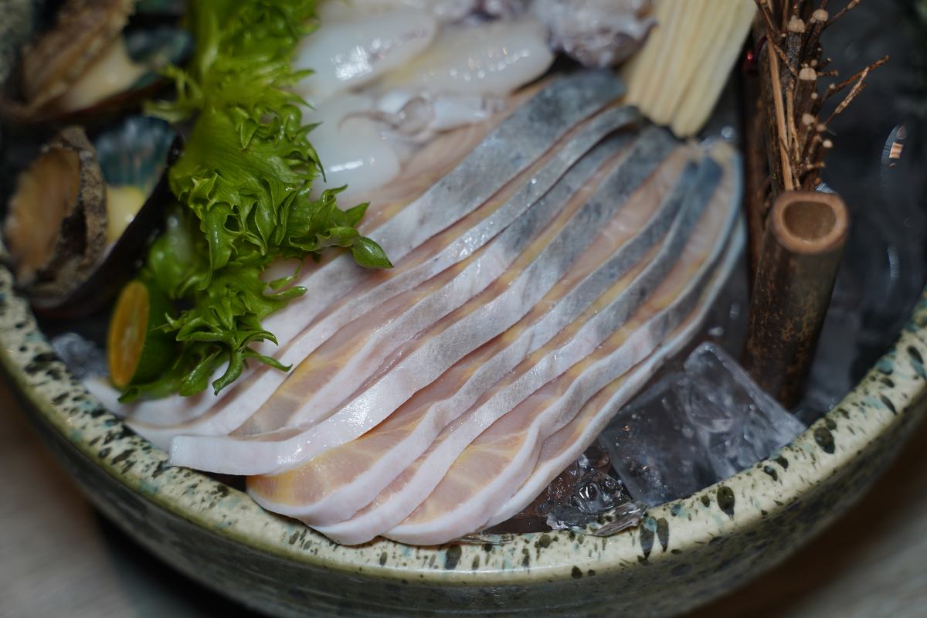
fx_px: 1931
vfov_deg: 18.2
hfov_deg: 27.0
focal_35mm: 75
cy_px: 309
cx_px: 464
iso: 200
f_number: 4
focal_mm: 75
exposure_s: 1/80
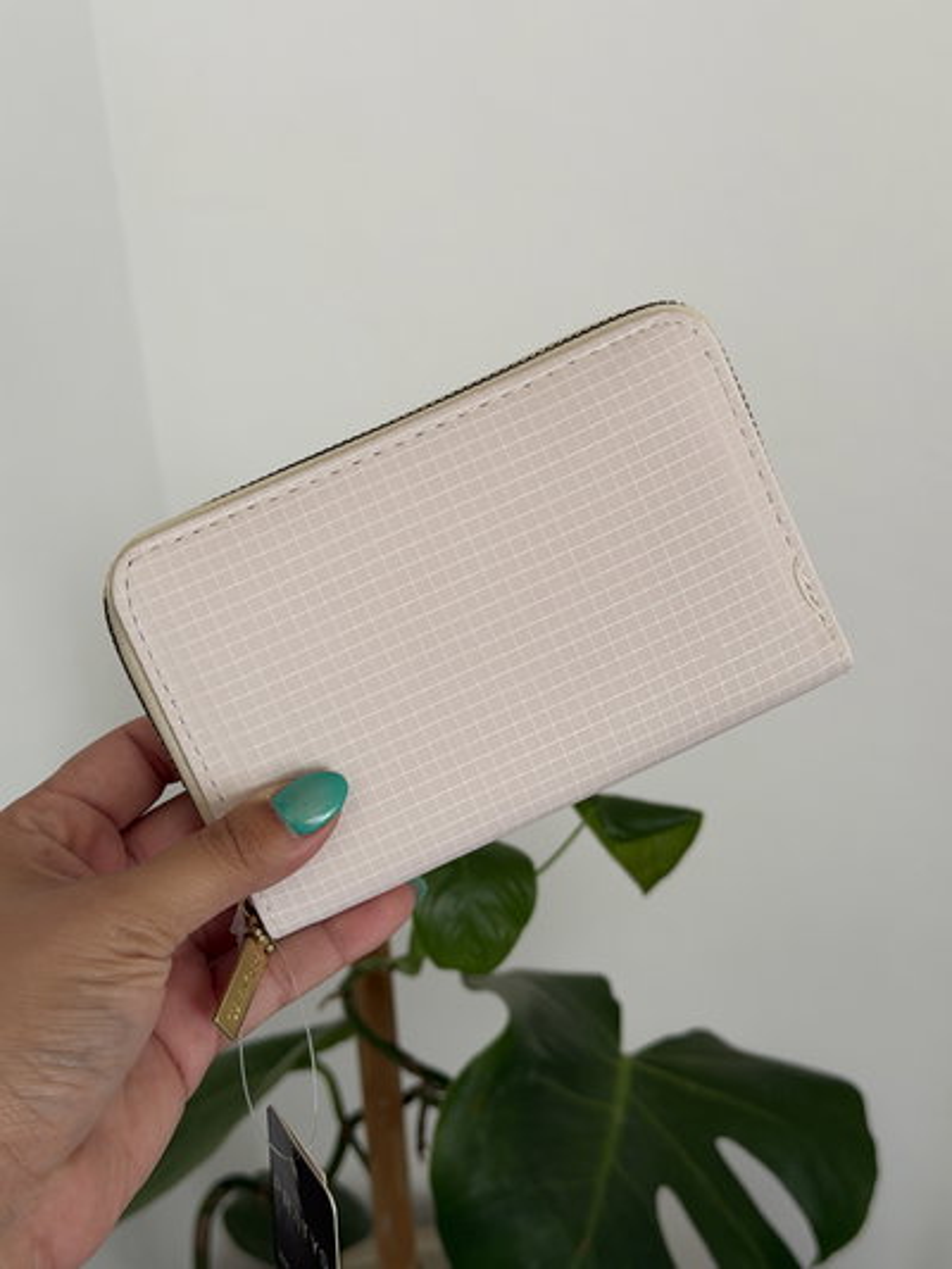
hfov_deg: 30.3
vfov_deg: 39.6
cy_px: 634
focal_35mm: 48
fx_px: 1759
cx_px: 476
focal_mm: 6.76
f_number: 1.78
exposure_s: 1/75
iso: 100
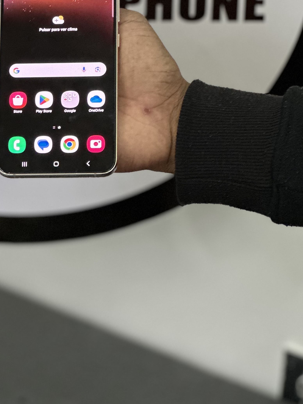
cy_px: 30
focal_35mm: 150
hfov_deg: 9.8
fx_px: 1751
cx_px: 27
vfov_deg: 13.0
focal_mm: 9
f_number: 2.8
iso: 160
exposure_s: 1/60
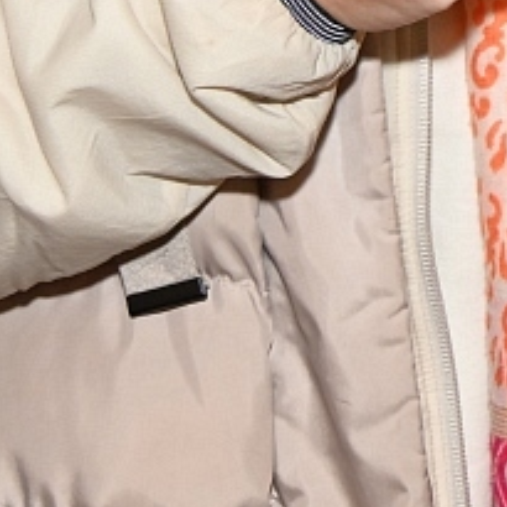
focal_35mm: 224
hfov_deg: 7.4
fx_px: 3712
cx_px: 1177
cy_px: -707
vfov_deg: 7.3
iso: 500
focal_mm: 36
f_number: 4.8
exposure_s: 1/60
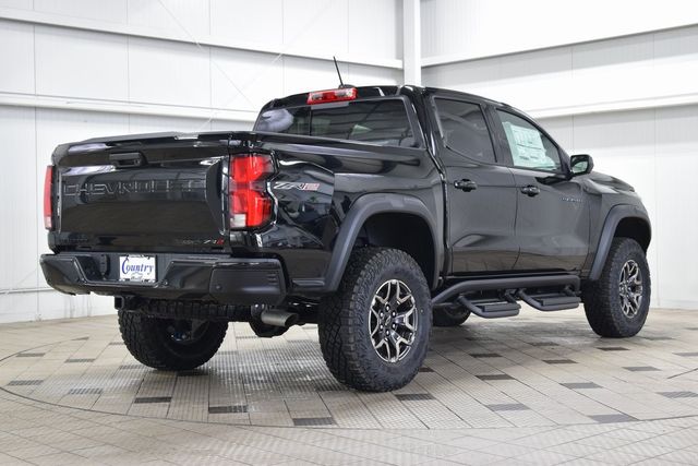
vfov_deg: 23.8
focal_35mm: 57
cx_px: 349
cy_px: 233
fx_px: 1105
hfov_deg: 35.0
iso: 720
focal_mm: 38
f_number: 6.3
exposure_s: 1/15
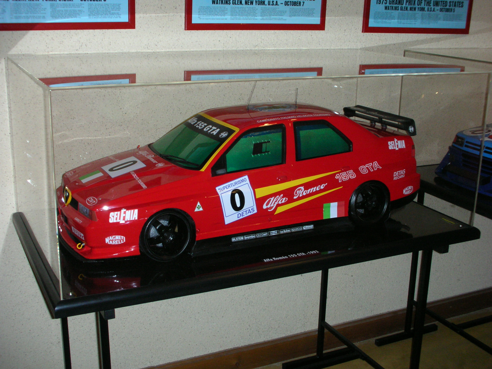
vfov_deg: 31.5
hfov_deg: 41.2
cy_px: 184
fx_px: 654
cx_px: 246
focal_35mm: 46
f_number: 3.5
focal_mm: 7.7
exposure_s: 1/60.1
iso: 157
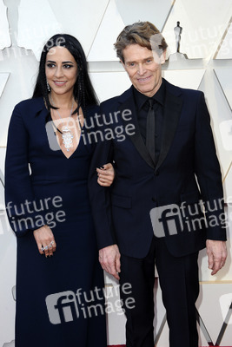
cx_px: 116
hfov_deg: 16.7
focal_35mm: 82
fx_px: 792
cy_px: 174
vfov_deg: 24.8
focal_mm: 82
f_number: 8
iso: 800
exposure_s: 1/250
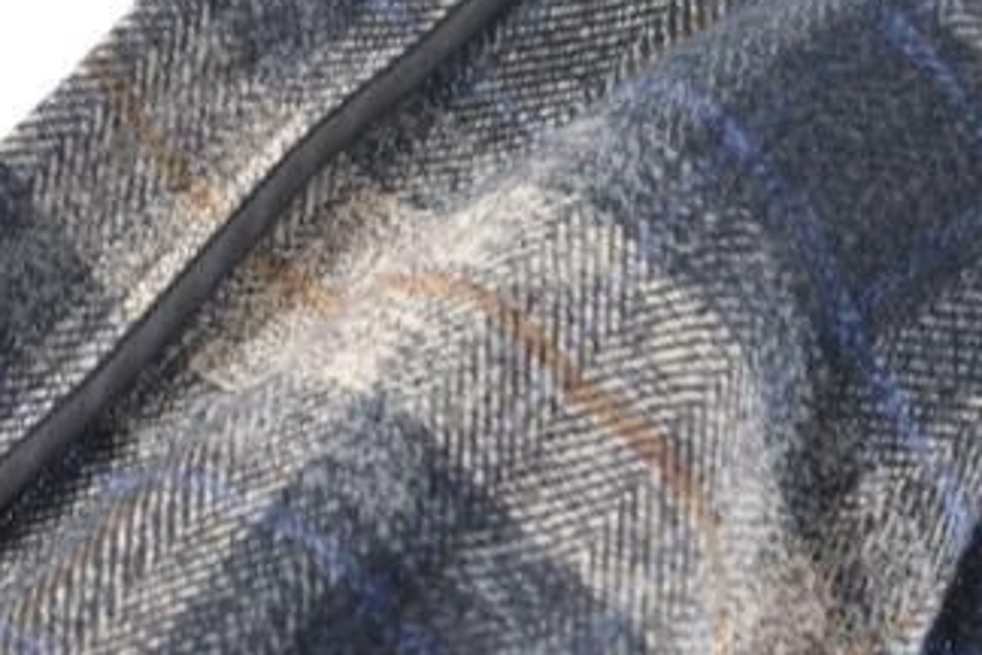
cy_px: 155
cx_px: 255
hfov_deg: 13.8
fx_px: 4037
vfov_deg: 9.3
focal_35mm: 148
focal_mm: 40
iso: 800
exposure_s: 1/50
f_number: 3.5
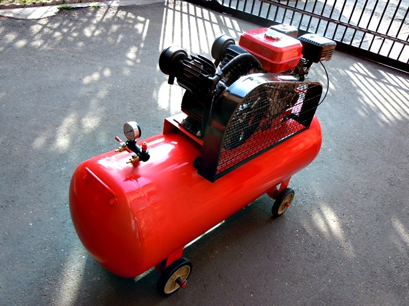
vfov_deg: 46.8
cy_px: 153
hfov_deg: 60.0
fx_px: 354
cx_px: 204
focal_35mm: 30
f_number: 3.5
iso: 100
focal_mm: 5.4
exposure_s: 1/100
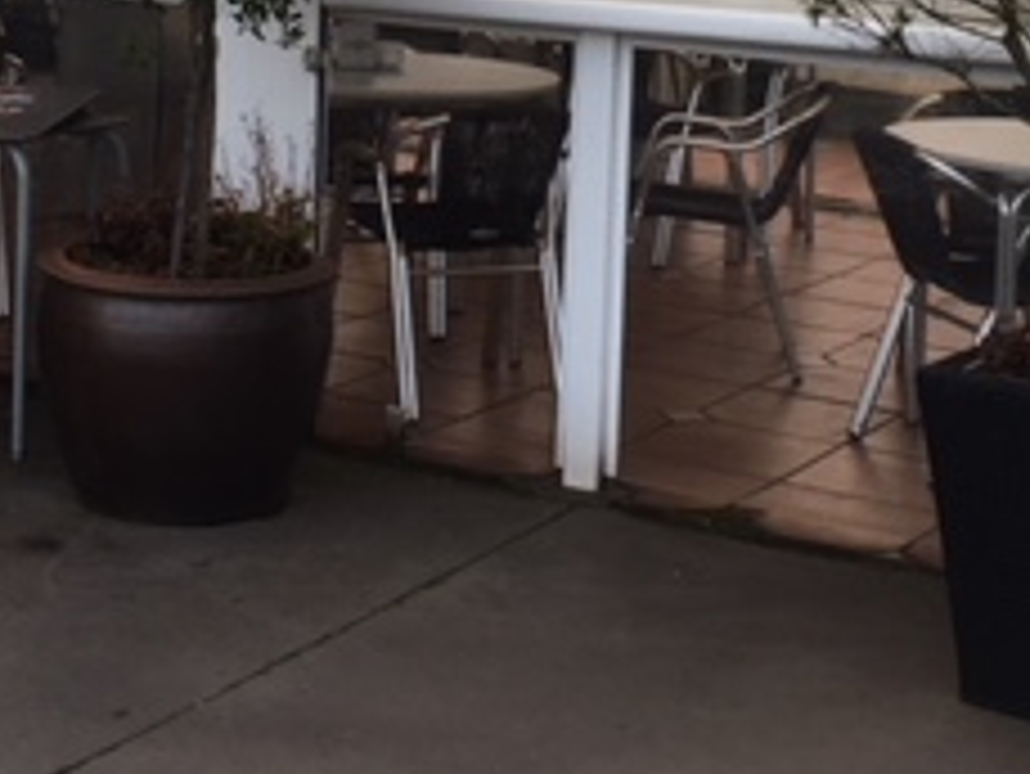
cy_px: -171
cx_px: 387
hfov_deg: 24.0
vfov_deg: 17.3
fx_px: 2411
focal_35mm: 81
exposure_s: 1/100
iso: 25
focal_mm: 4.15
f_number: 2.2
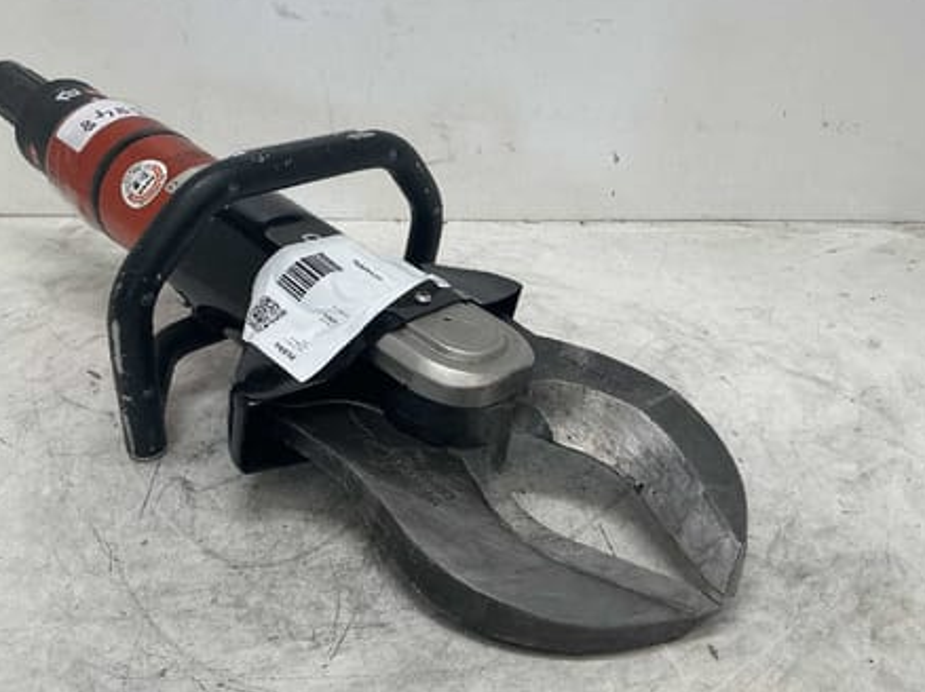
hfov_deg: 56.7
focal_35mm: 32
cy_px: 347
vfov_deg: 44.1
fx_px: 855
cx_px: 418
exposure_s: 1/100
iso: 50
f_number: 1.8
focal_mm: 3
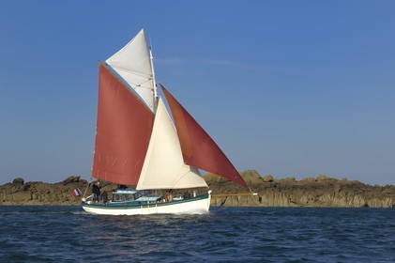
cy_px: 132
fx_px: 1151
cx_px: 198
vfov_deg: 13.0
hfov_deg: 19.5
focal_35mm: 105
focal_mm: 70
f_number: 7.6
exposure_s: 1/400
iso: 100
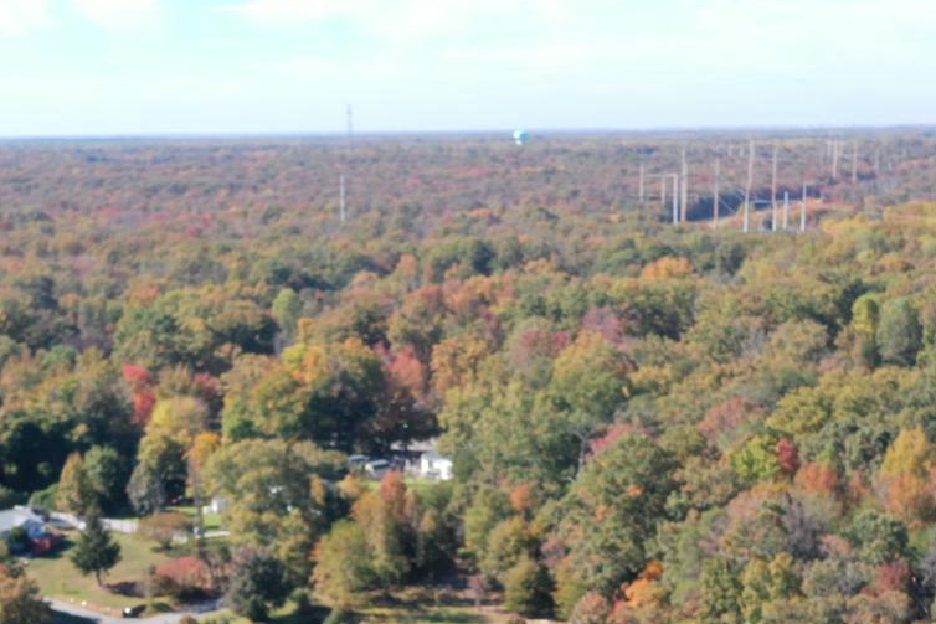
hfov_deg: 26.6
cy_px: 772
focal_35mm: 76
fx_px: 1976
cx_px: 478
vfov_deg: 17.1
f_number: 5
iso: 100
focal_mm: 10.26
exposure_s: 1/240
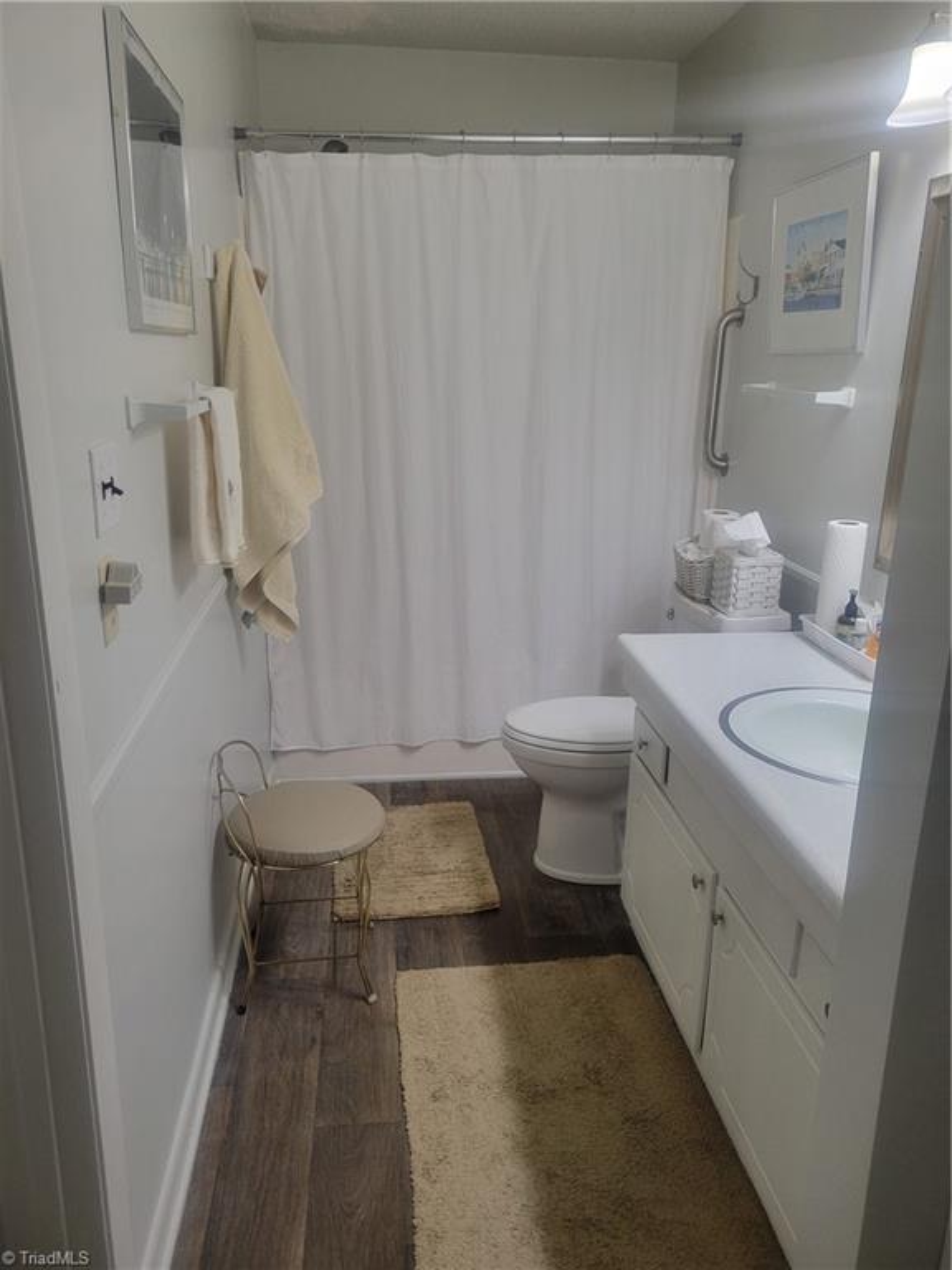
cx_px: 476
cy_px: 635
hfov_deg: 53.1
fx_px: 953
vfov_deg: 67.3
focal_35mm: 26
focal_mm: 5.4
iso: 200
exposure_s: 1/120
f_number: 1.8
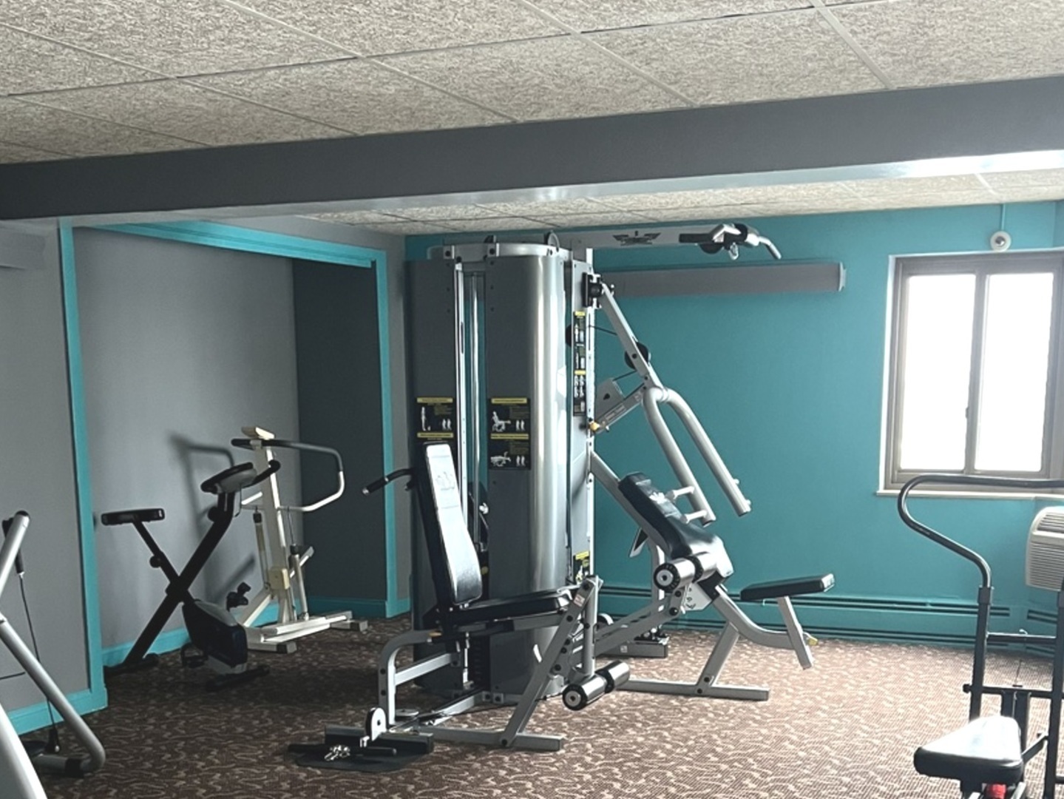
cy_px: 400
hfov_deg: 67.3
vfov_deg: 53.1
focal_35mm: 26
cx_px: 532
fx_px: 799
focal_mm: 5.7
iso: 400
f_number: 1.5
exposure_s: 1/60
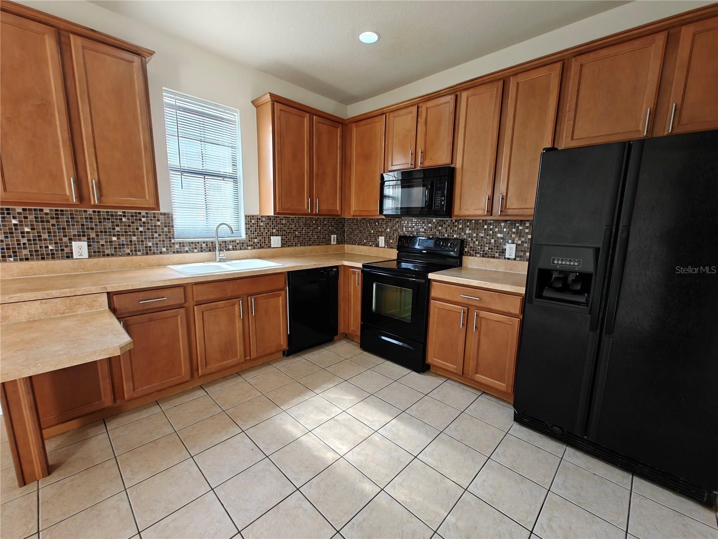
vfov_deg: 85.7
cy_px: 270
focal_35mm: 14
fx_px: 290
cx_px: 359
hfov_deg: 102.1
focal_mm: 2.62
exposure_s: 1/50
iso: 100
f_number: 2.2
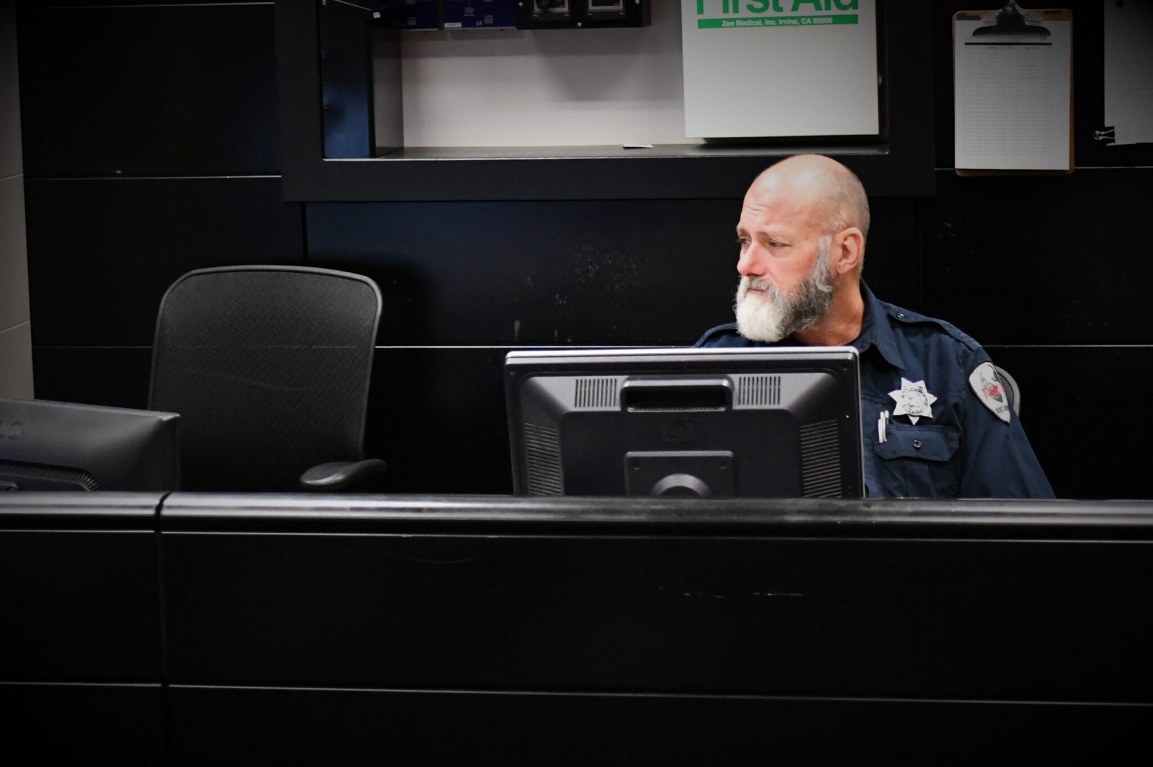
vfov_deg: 23.8
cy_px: 384
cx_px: 576
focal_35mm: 57
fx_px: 1824
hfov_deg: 35.1
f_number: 5
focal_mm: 38
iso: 3600
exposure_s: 1/60
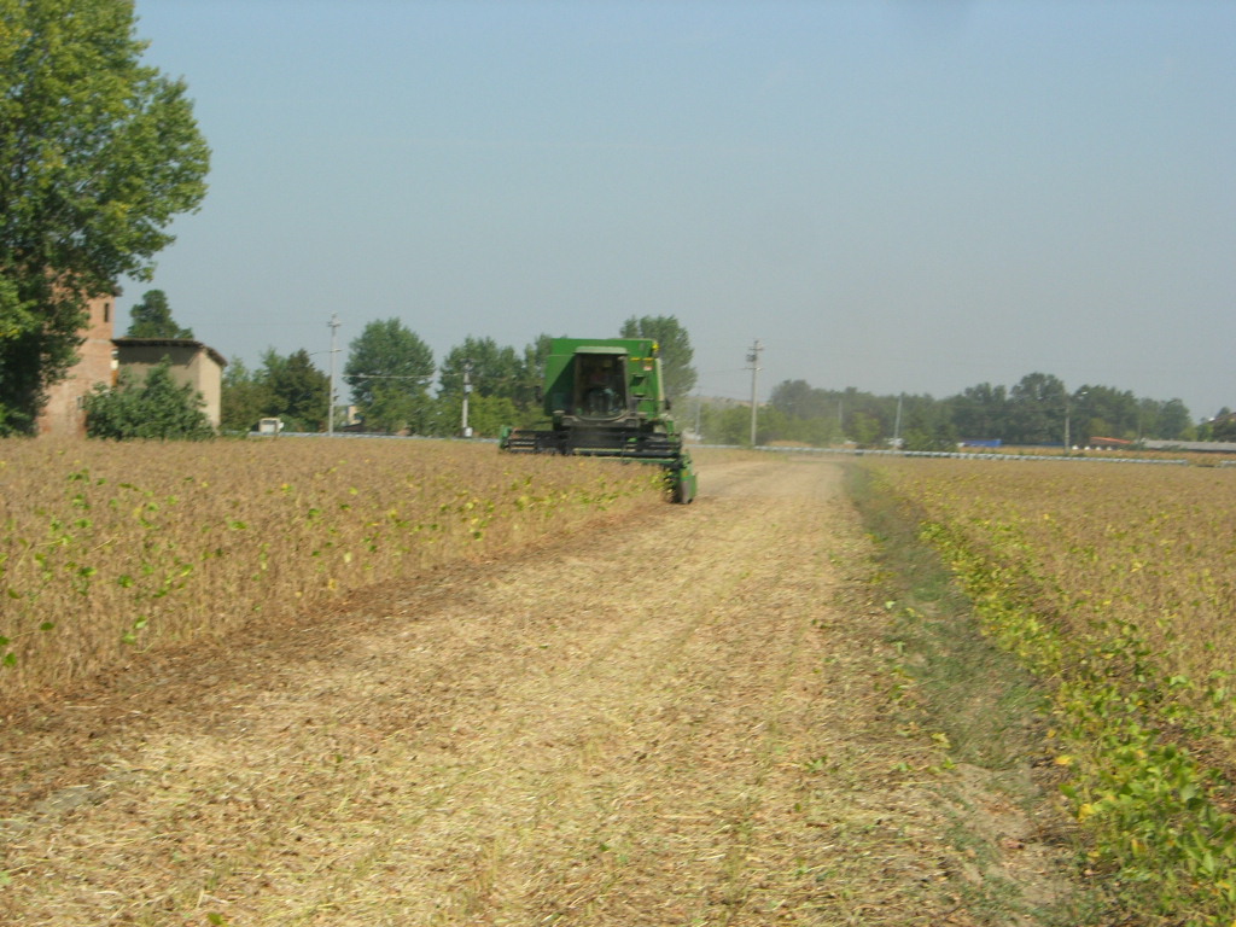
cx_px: 618
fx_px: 4035
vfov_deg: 13.1
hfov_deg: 17.4
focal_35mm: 113
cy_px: 464
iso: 64
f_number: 8.2
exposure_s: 1/215
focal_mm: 23.4
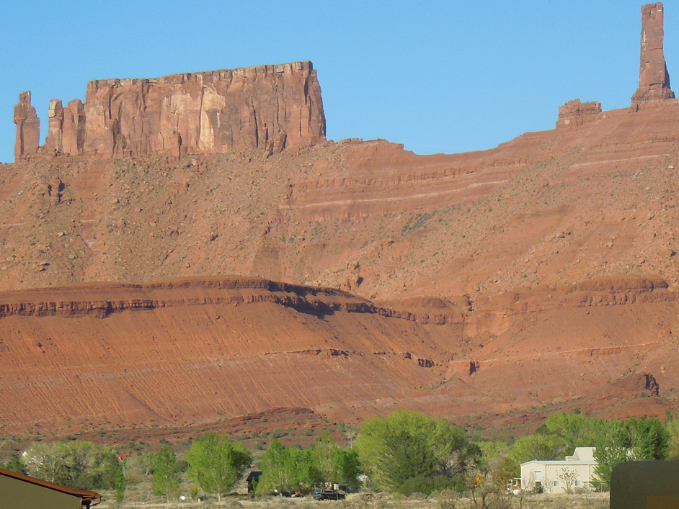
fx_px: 2943
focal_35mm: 150
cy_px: 384
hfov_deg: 13.1
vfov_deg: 9.9
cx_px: 515
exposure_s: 1/800
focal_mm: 12.5
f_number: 4.4
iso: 100
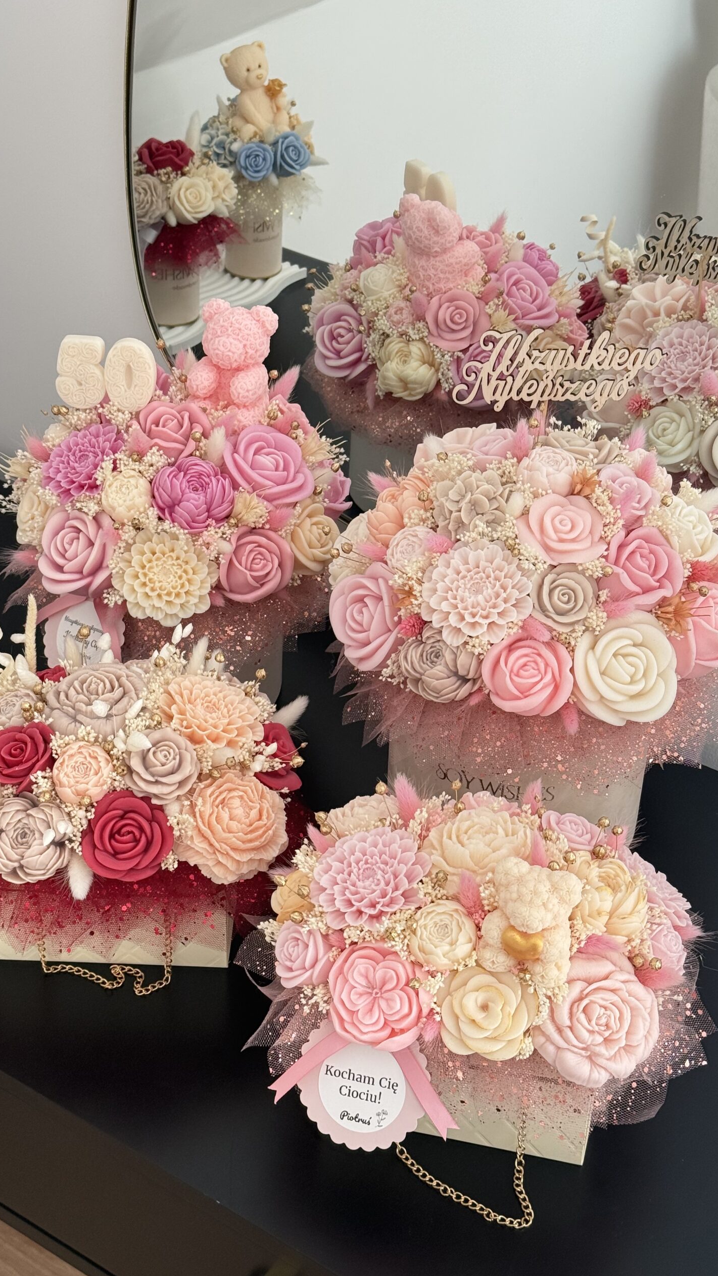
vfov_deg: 39.2
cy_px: 630
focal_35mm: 53
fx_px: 1794
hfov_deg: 22.6
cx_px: 343
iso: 100
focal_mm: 6.76
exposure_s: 1/110
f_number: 1.78
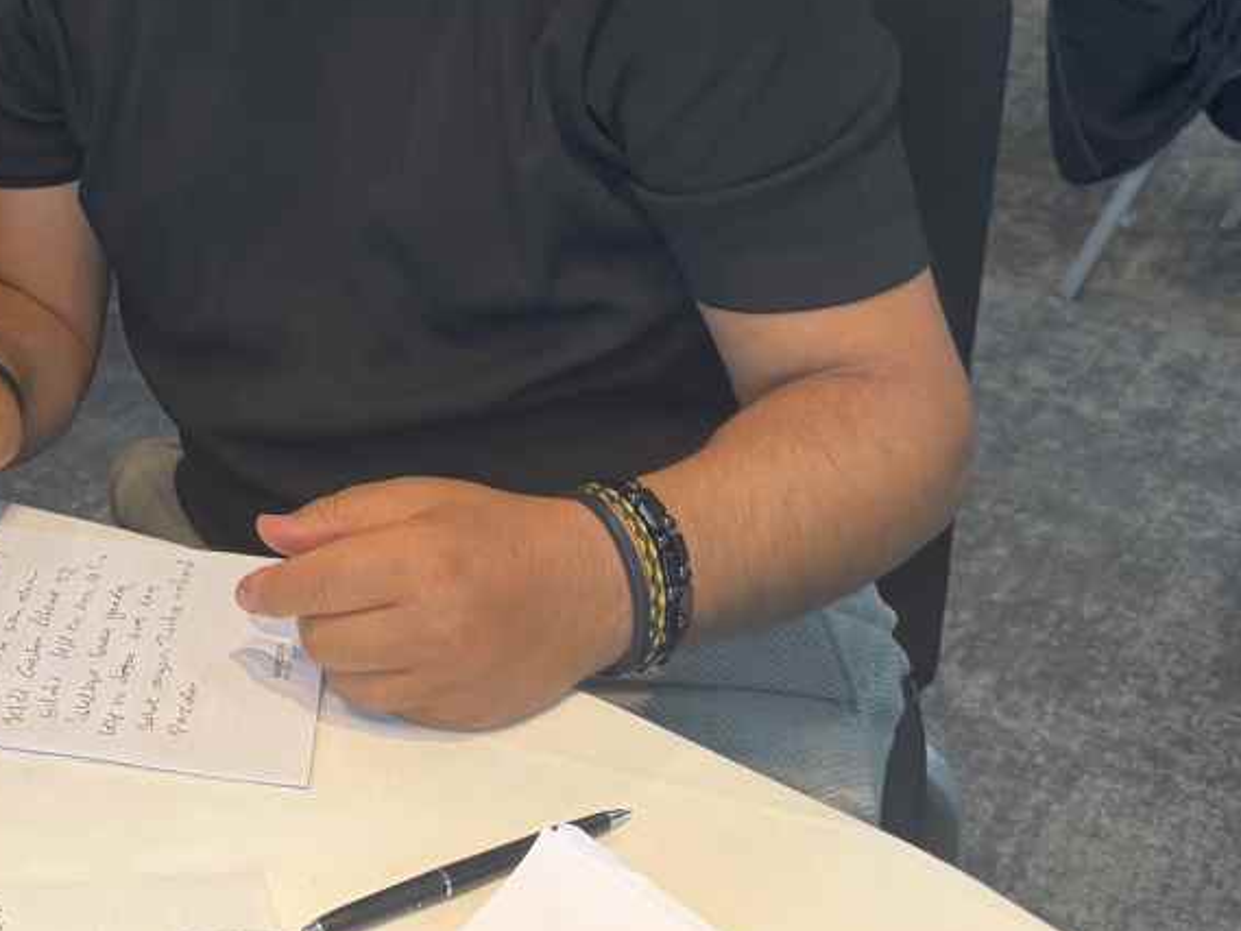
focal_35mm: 54
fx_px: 1936
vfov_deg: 25.6
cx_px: 2
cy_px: -17
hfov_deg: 32.7
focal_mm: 6.76
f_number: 1.78
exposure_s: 1/50
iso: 125
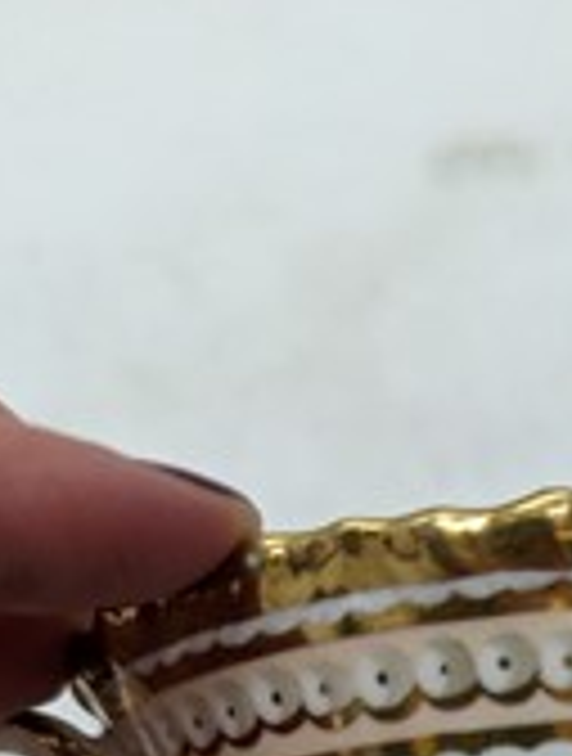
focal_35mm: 57
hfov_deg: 23.9
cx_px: 655
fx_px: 1250
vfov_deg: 30.1
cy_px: 842
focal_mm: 6.81
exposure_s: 1/596
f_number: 1.85
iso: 478
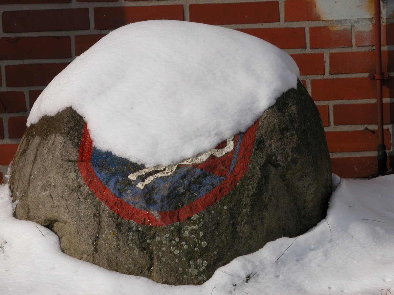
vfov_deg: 9.2
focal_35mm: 161
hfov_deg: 12.3
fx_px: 1833
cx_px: 197
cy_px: 148
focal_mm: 41.1
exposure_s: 1/534
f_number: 7
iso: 100
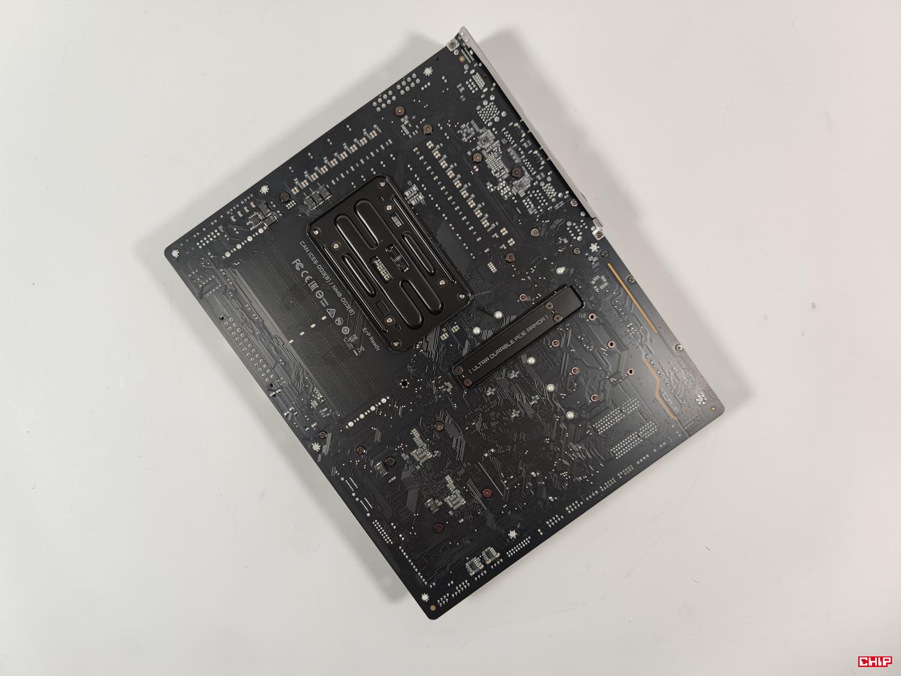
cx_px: 450
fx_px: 651
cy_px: 338
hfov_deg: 69.4
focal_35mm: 25
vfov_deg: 54.9
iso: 74
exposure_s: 1/100
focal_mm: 6.78
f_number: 1.85
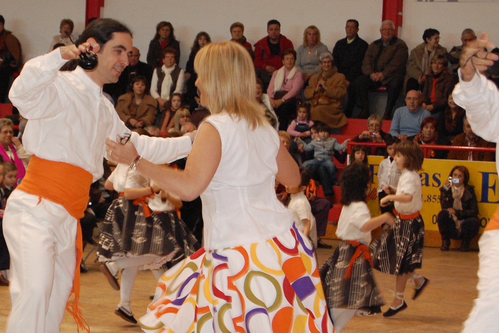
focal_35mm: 149
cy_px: 179
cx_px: 100
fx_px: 2064
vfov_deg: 9.2
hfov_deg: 13.7
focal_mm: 55
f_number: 5.6
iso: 1000
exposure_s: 1/60
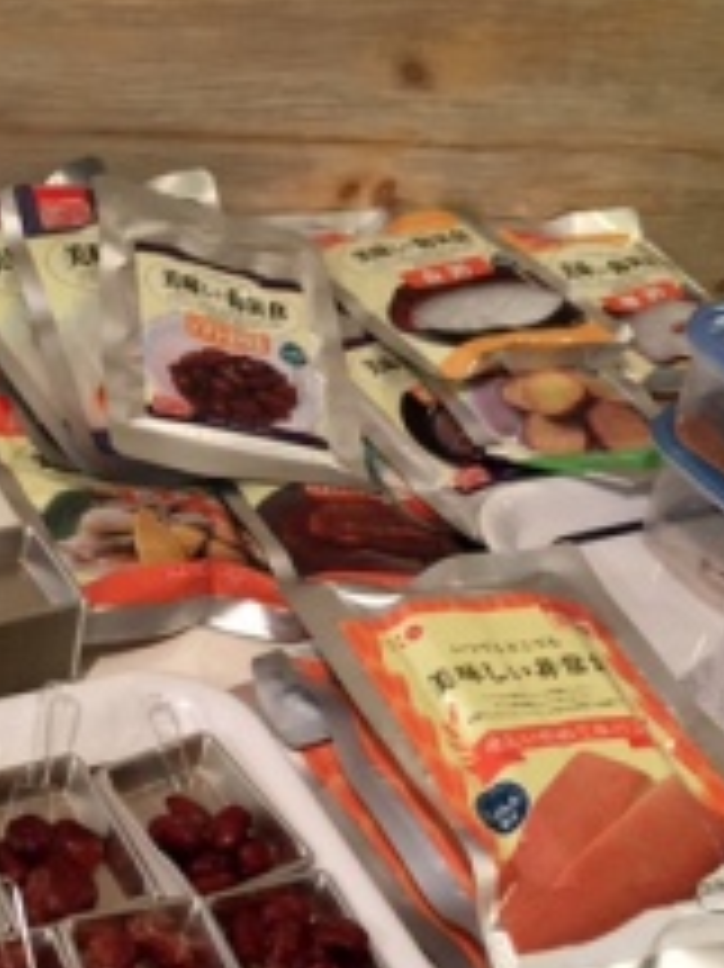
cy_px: 648
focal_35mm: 54
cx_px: 270
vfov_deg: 35.2
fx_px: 1507
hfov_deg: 26.9
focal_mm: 4.15
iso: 100
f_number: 2.2
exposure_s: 1/30
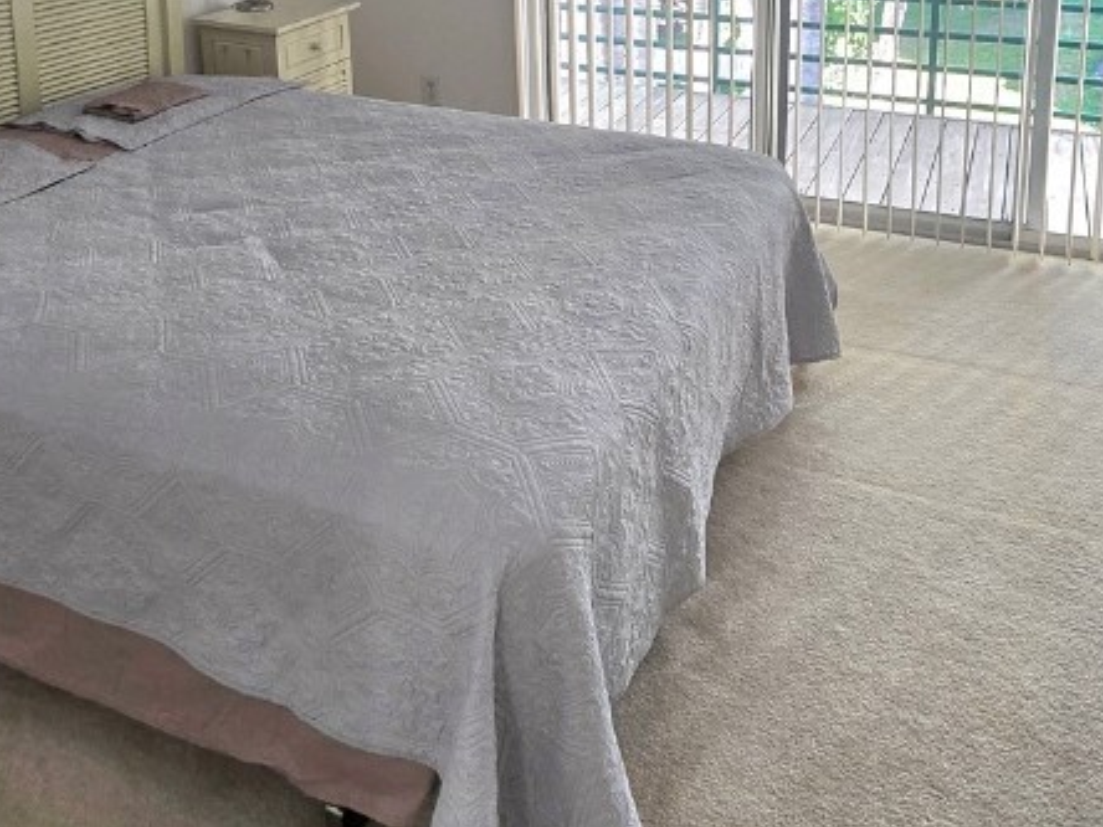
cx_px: 561
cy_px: 35
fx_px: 956
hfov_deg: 60.0
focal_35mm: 30
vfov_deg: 41.7
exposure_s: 1/60.2
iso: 125
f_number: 2.2
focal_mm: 2.2
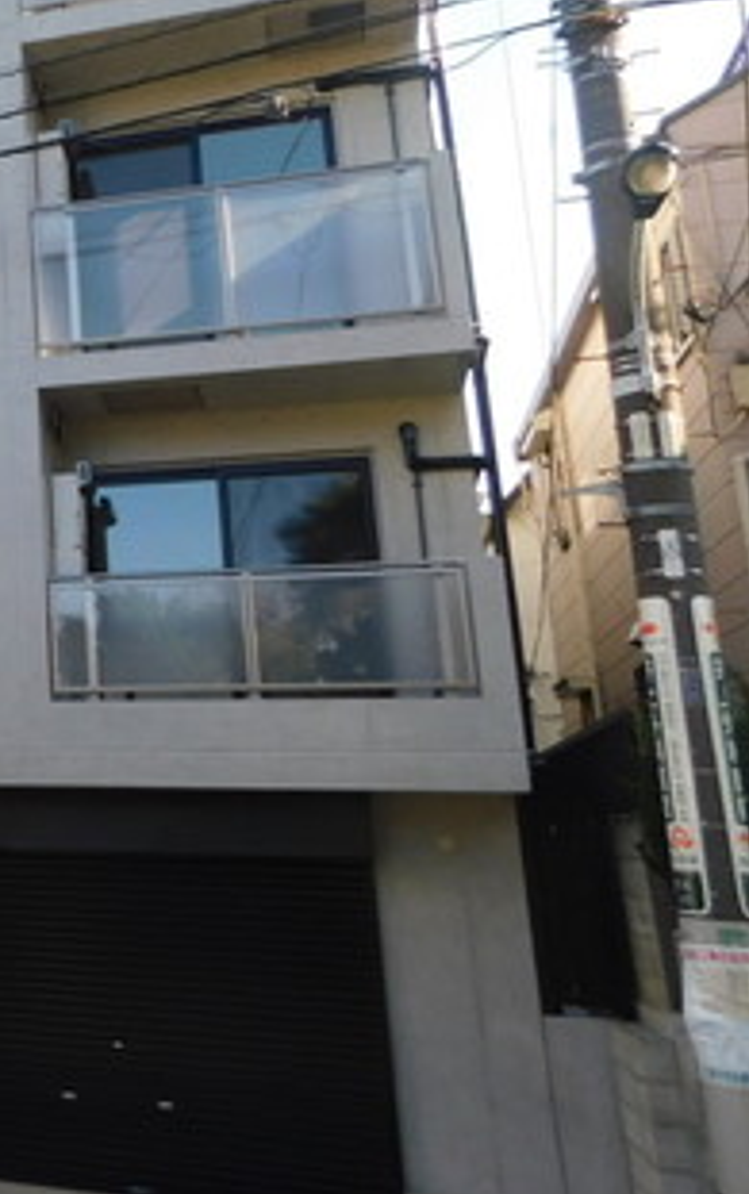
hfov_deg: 22.2
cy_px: 399
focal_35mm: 47
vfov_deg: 42.1
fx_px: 1531
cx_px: -399
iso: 125
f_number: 3
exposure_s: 1/400
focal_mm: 4
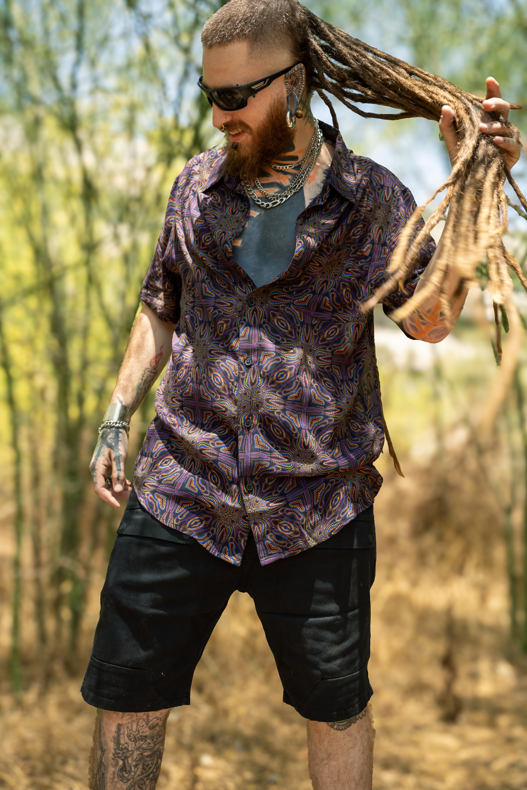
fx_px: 799
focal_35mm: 36
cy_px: 395
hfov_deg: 36.5
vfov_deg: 52.6
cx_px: 264
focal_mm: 36.4
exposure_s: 1/160
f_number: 4
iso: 100
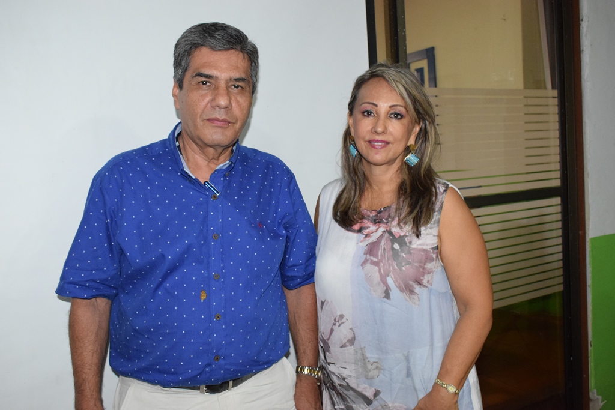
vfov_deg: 36.9
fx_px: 615
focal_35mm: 36
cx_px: 308
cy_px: 205
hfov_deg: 53.1
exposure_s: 1/60
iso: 3200
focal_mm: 24
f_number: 7.1
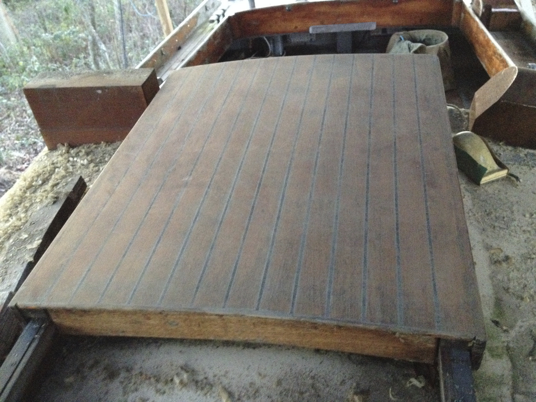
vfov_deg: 40.7
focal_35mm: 35
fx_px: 542
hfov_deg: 52.6
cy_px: 201
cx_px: 268
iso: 800
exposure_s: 1/15
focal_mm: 4.28
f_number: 2.4
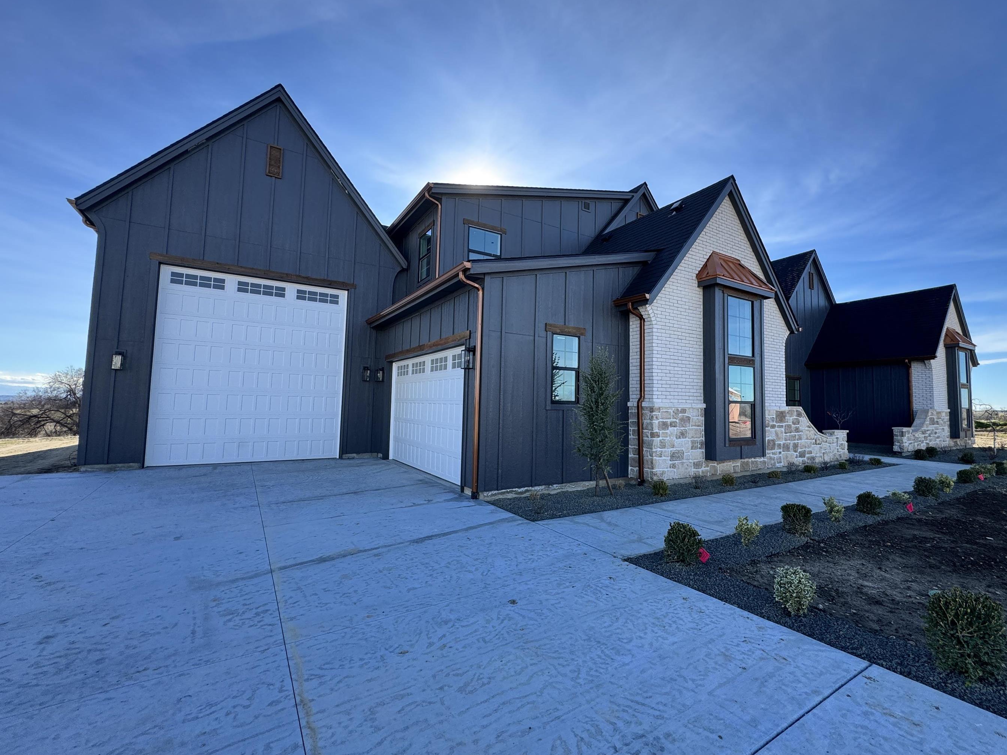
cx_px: 557
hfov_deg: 94.1
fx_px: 465
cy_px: 369
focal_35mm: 16
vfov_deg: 78.1
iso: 40
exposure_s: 1/462
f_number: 2.2
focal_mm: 2.22
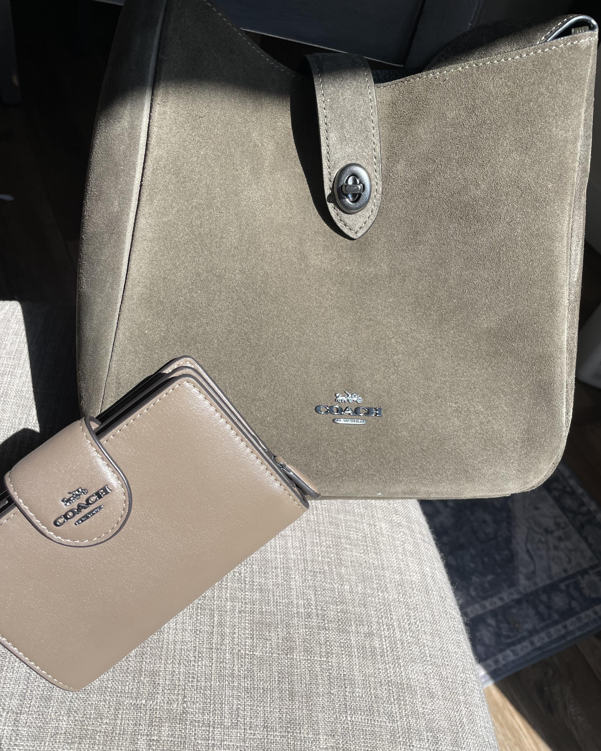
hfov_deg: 51.5
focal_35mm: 28
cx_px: 291
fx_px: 622
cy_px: 388
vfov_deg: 62.2
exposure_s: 1/1689
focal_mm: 4.2
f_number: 1.6
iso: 32
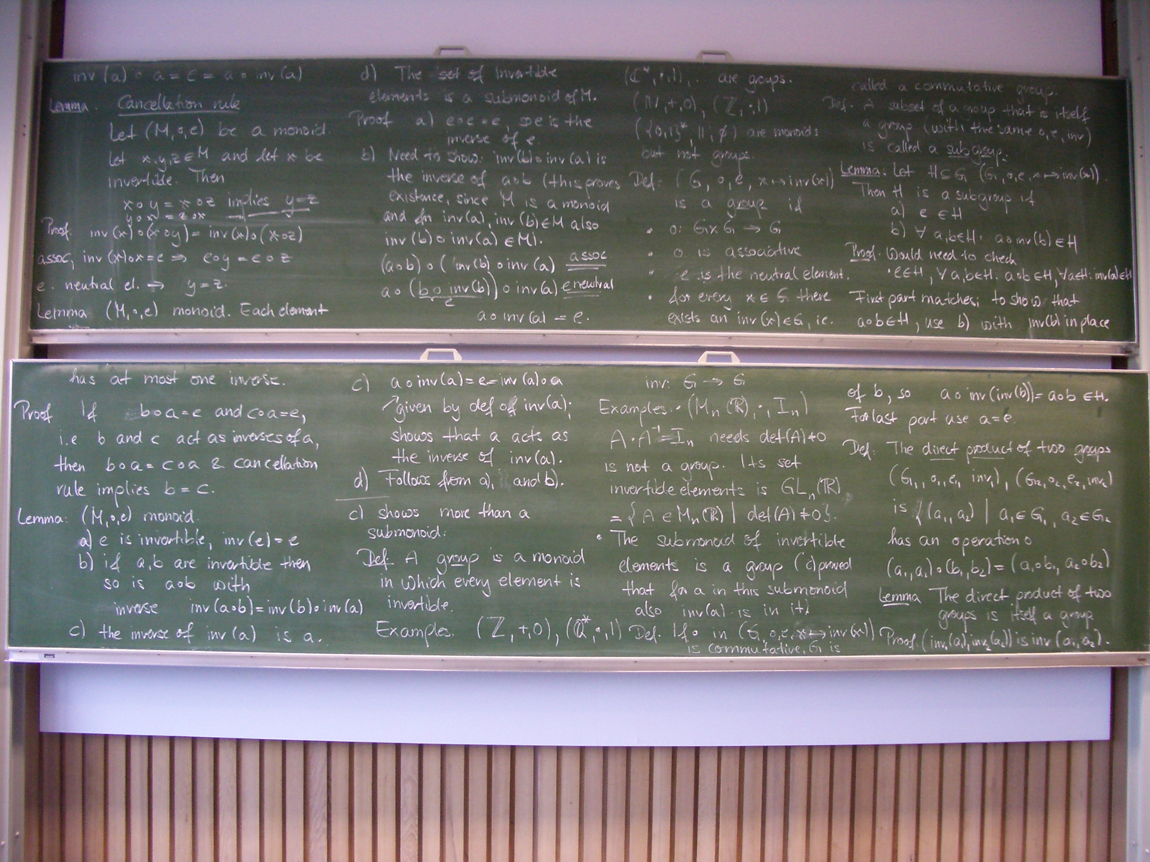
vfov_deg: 40.7
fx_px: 1163
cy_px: 431
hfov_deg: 52.6
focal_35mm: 35
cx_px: 575
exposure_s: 1/20
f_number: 2.6
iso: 200
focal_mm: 5.8
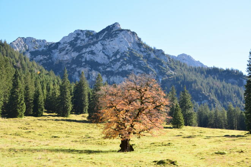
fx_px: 397
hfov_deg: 35.1
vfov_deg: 23.8
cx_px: 126
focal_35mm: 57
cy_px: 84
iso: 400
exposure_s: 1/250
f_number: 10
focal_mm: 38
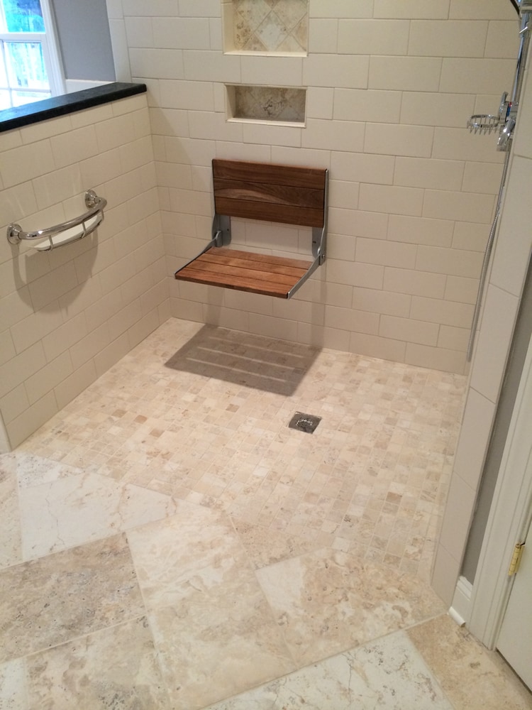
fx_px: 615
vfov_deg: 60.0
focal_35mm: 30
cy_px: 355
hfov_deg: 46.8
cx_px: 266
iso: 64
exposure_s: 1/30
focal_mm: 4.12
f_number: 2.2
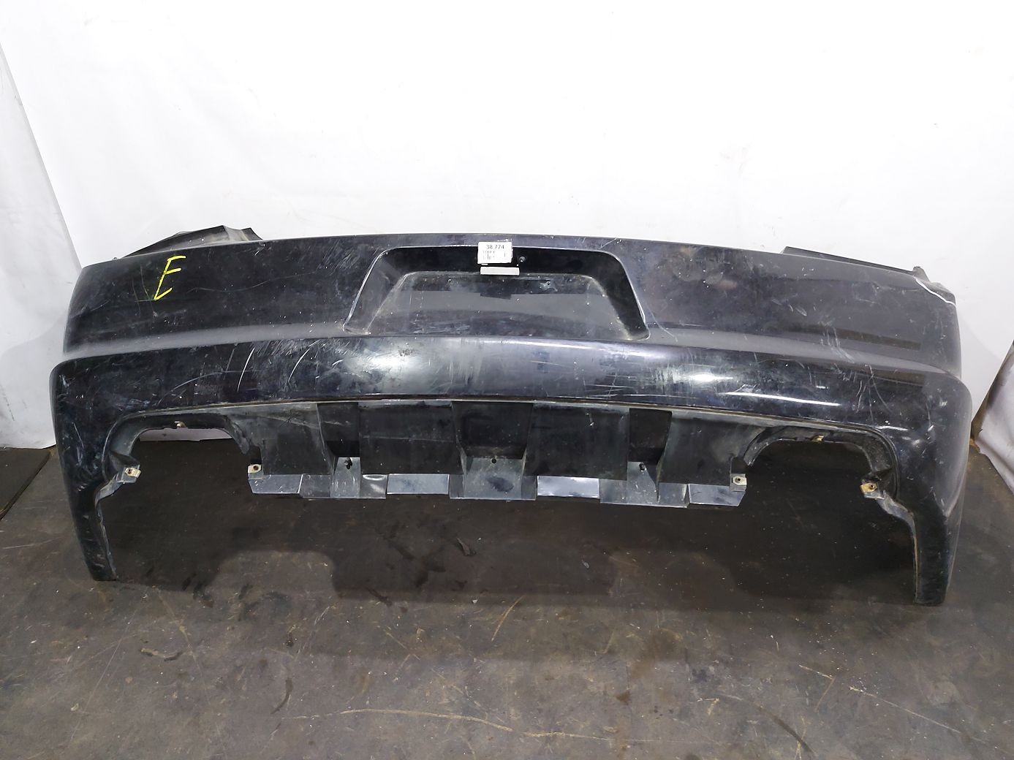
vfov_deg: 56.8
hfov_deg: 71.6
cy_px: 380
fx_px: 703
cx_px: 507
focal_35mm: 24
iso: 200
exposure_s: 1/33
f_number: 1.8
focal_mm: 5.23
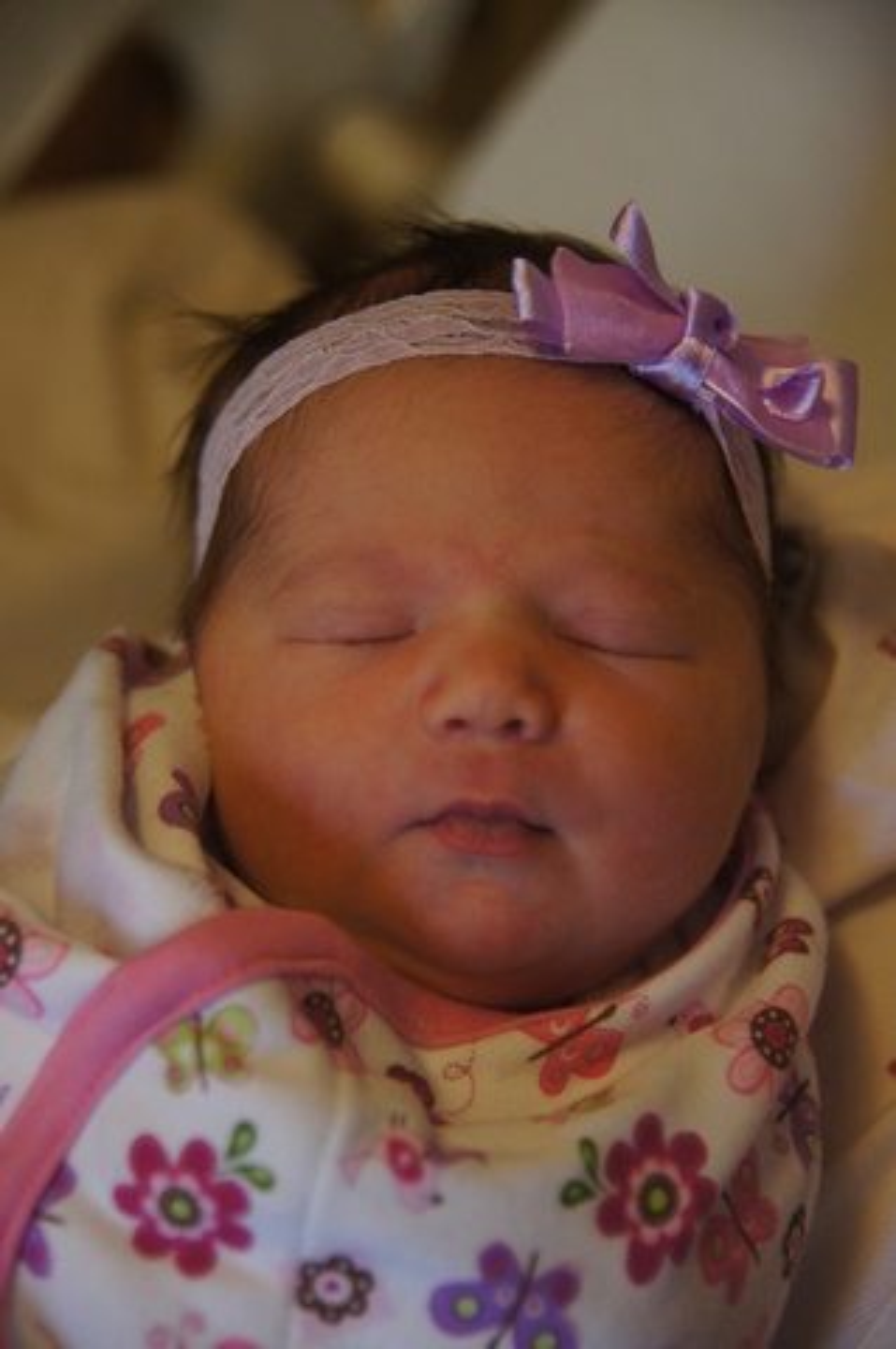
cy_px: 674
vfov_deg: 27.0
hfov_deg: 18.1
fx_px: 2806
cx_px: 448
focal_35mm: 75
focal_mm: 50
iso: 800
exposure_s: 1/80
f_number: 2.8
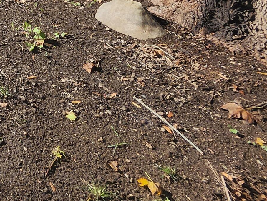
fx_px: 332
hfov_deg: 28.3
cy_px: -93
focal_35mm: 43
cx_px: -135
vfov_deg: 25.8
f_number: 2.2
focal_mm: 1.74
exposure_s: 1/1563
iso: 40
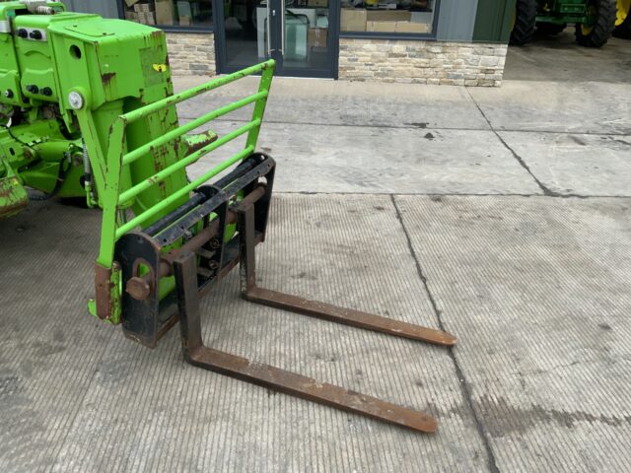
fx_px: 529
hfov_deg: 61.7
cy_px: 236
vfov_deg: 48.2
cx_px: 316
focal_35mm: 29
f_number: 1.8
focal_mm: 3
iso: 64
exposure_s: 1/64
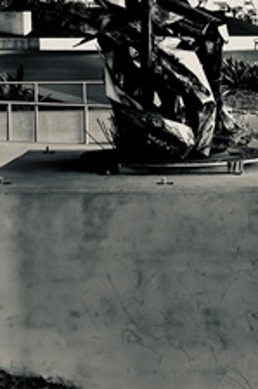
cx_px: -30
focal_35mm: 120
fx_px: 1292
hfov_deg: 11.2
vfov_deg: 16.3
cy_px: -85
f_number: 5.6
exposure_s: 1/160
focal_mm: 28
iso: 400
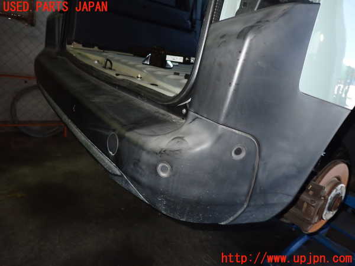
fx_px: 256
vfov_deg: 54.9
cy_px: 133
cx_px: 178
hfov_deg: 69.4
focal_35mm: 25
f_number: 5.6
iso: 500
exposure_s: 1/30
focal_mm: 4.5
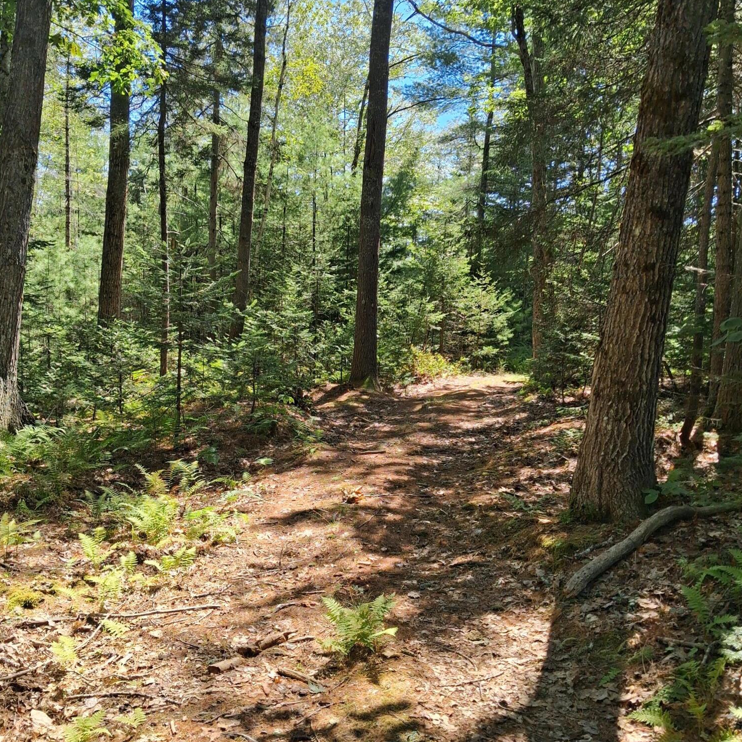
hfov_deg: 51.1
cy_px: 380
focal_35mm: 32
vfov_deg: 51.1
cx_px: 370
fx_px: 776
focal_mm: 4
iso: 20
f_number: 1.8
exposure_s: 1/198
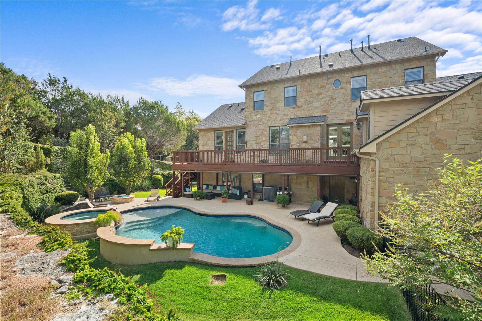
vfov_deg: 75.5
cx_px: 241
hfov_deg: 98.5
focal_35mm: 16
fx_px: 207
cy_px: 160
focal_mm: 15.5
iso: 250
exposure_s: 1/60
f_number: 8
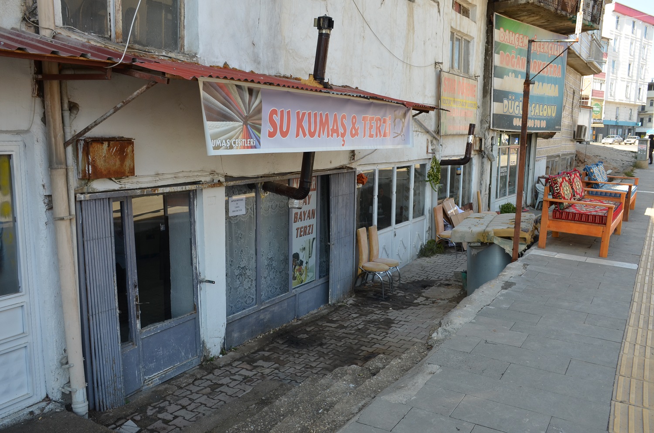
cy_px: 216
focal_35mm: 33
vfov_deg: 39.8
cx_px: 327
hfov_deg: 57.3
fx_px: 598
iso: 200
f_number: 7.1
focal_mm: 22
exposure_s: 1/200
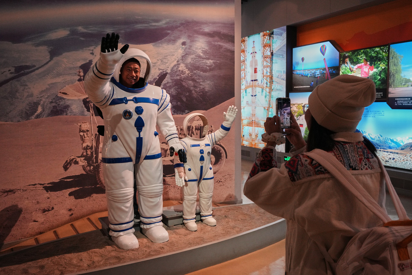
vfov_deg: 45.0
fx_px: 332
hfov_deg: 63.7
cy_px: 138
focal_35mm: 29
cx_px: 206
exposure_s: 1/60
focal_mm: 29
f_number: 7.1
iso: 2500
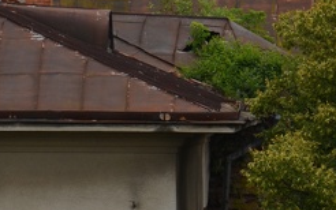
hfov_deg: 4.1
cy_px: 19
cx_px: -100
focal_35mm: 516
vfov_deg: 2.5
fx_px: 4724
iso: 100
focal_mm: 105
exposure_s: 1/250
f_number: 8
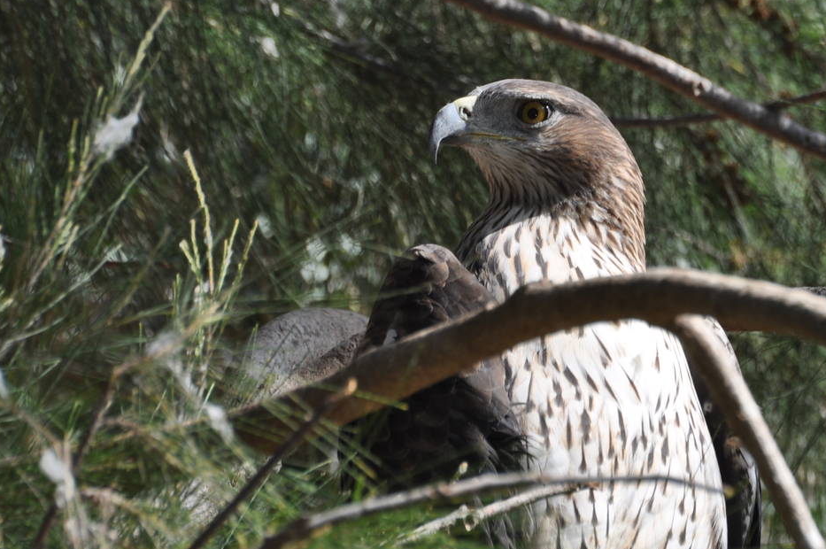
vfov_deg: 1.8
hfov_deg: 2.7
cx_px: 564
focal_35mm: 772
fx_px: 17694
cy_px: 169
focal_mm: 300
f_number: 8
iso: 200
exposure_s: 1/200
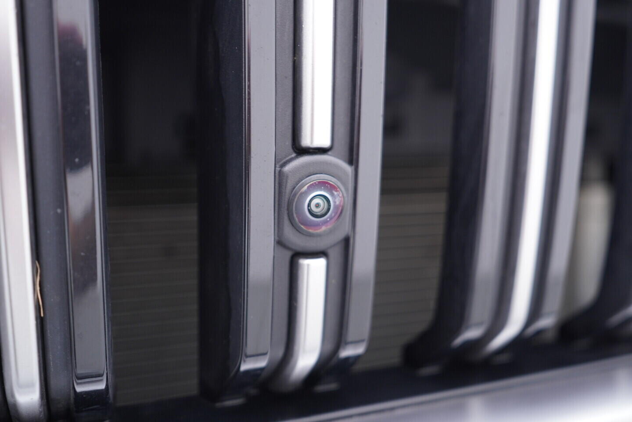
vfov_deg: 36.9
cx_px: 316
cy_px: 211
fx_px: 632
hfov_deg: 53.1
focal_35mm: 36
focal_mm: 24
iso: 250
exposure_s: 1/40
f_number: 2.8
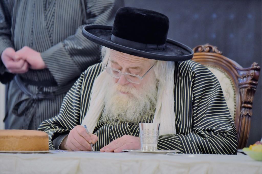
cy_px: 87
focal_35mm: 200
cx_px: 131
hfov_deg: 10.3
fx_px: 1456
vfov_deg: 6.9
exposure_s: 1/400
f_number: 2.8
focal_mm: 200
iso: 1600
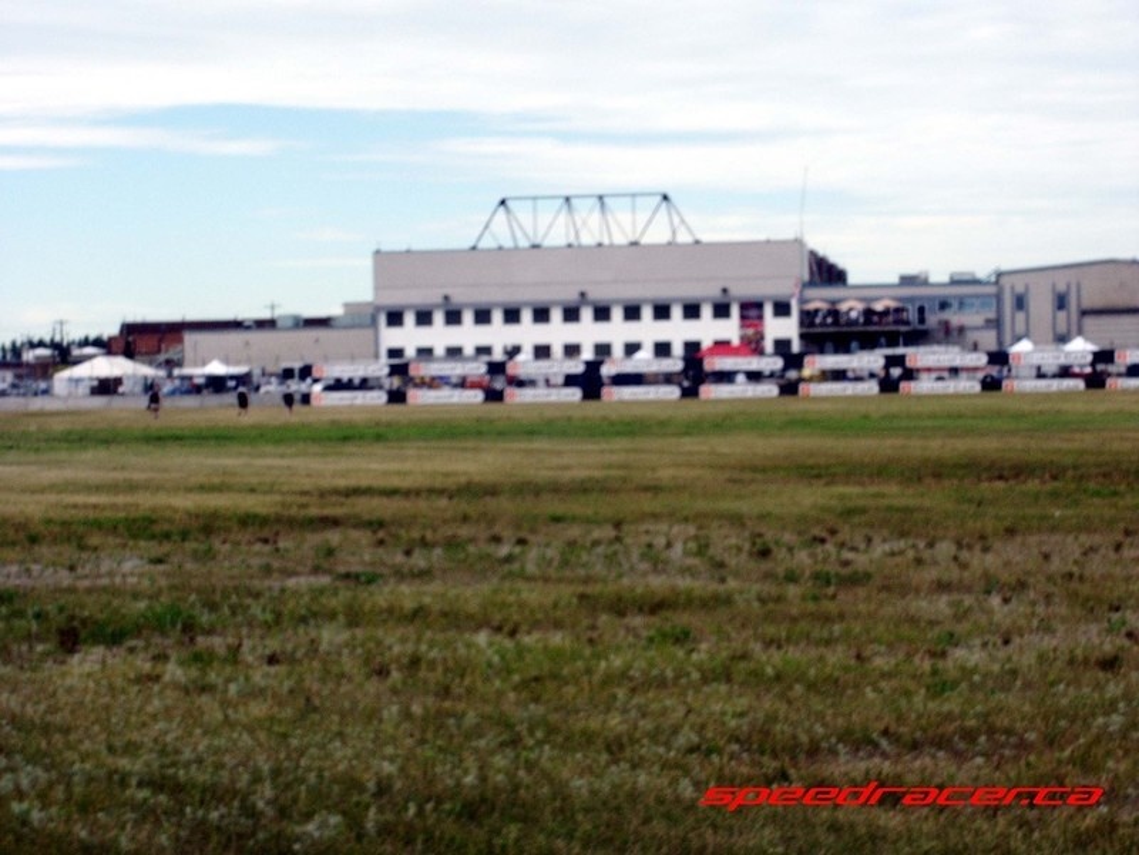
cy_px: 428
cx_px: 570
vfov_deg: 14.2
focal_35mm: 104
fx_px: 3422
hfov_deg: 18.9
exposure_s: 1/125
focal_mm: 25.9
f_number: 9.5
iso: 100
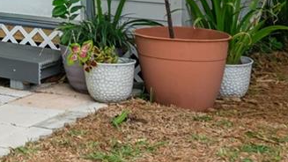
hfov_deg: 20.0
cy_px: -79
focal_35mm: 95
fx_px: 726
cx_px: -118
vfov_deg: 12.2
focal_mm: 29
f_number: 8
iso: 2000
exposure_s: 1/160
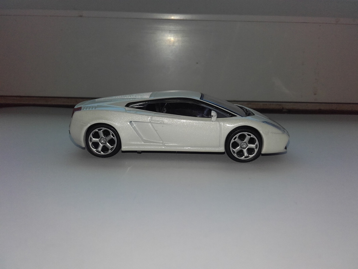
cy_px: 134
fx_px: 321
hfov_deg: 58.4
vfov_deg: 45.4
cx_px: 179
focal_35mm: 31
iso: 50
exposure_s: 1/468
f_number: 2.2
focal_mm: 3.31
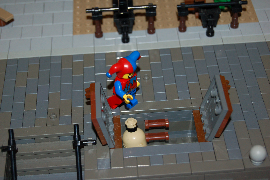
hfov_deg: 24.3
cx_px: 135
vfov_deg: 16.4
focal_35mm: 84
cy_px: 91
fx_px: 626
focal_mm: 55
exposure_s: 1/60
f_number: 5.6
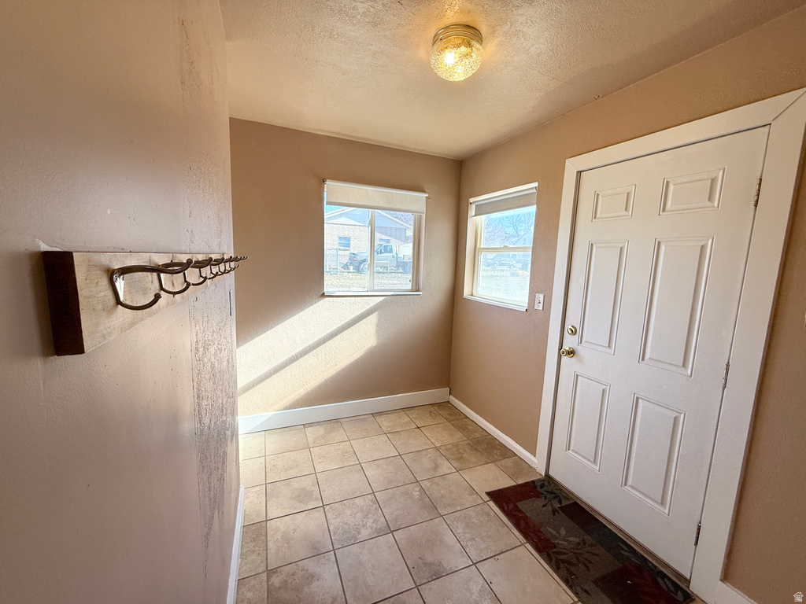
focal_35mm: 14
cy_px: 302
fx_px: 326
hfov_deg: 102.1
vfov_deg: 85.7
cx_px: 403
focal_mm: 2.22
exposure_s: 1/245
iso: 64
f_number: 2.2
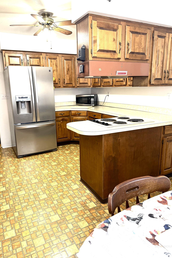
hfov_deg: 51.3
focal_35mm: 25
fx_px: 179
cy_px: 129
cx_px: 84
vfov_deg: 71.5
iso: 100
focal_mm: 6.76
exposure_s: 1/60
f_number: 1.78
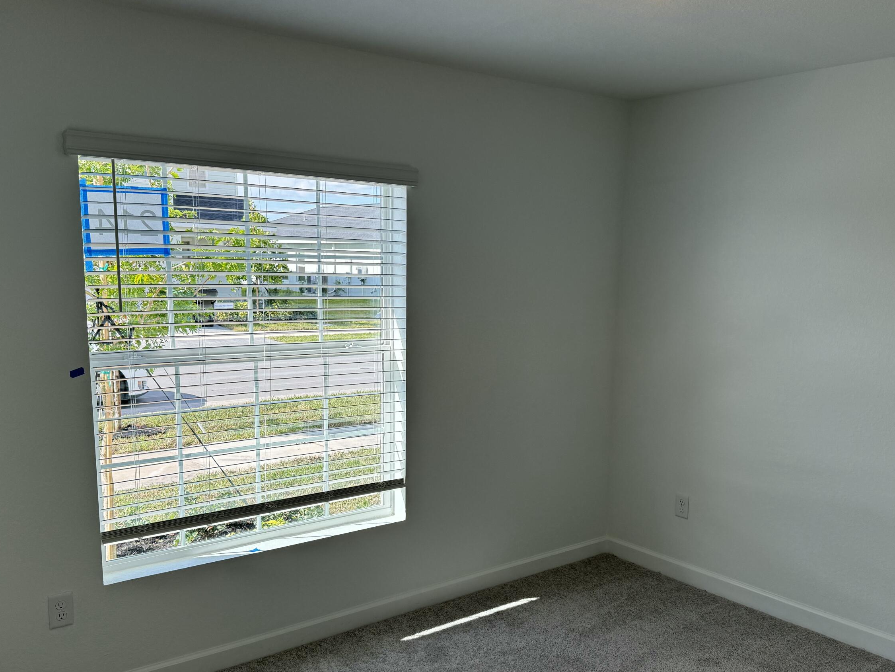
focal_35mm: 32
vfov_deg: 44.0
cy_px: 401
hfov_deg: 56.8
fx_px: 827
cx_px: 457
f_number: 1.78
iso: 80
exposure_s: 1/598
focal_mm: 6.76
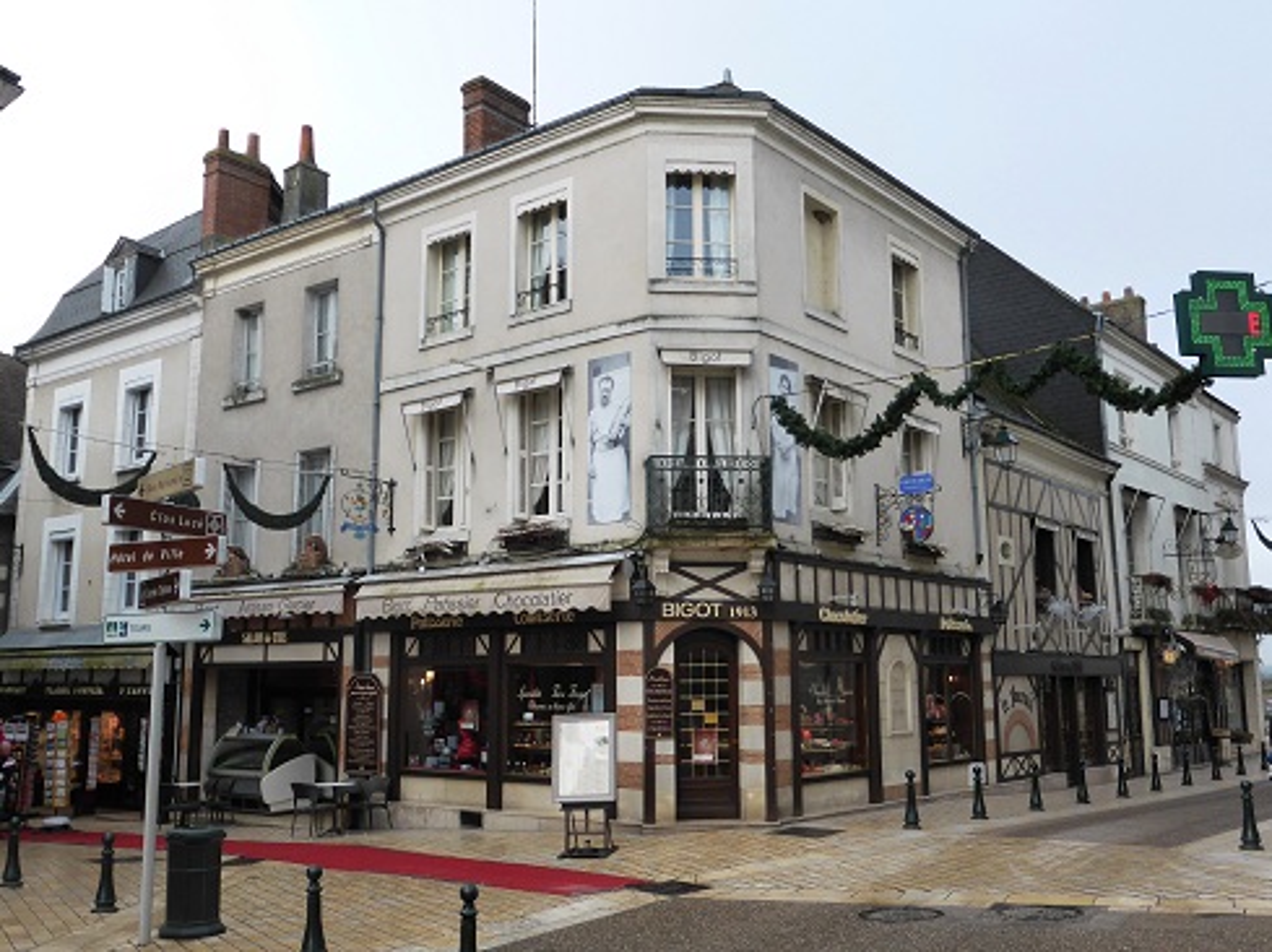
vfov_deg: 45.4
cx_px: 636
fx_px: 1138
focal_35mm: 31
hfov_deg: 58.4
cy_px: 476
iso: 160
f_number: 3.6
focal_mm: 5.4
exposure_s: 1/320
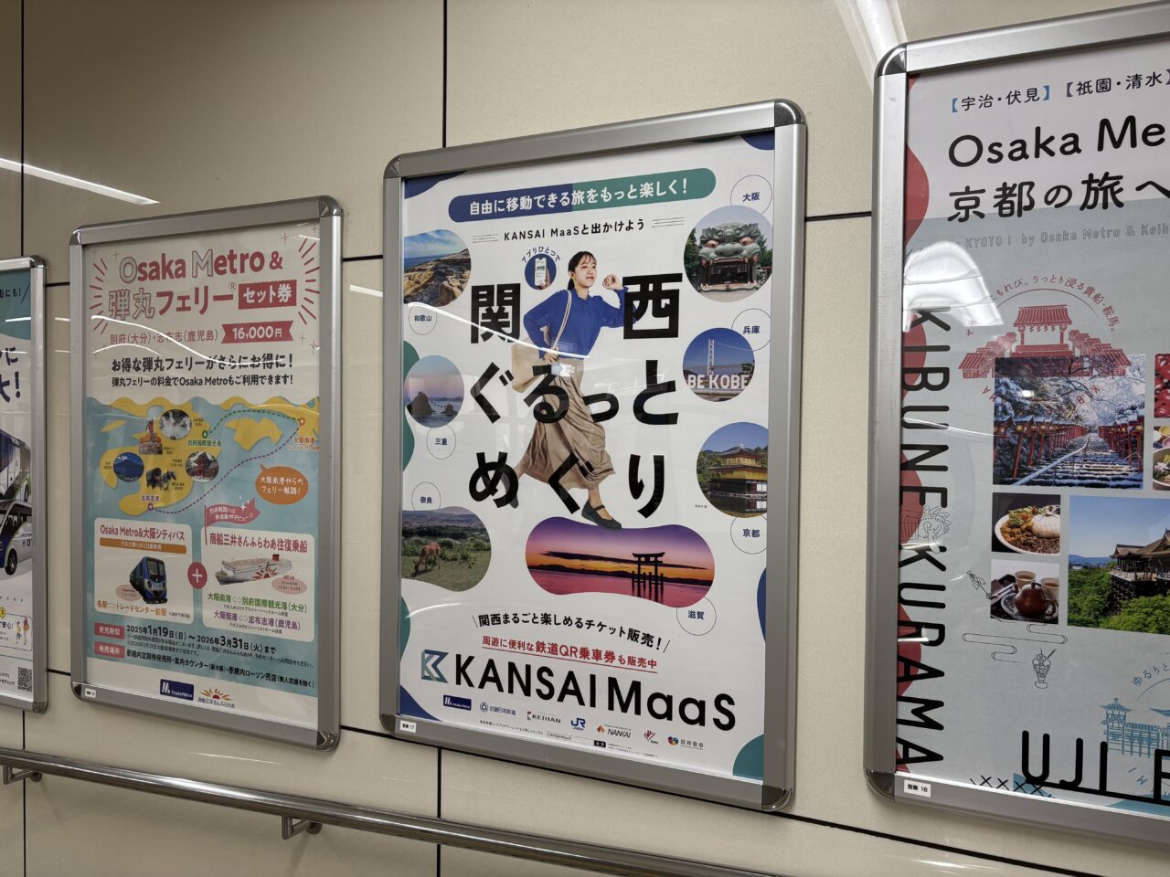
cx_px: 585
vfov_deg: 53.1
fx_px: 879
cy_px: 438
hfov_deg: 67.3
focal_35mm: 26
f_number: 1.6
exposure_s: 1/60
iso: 80
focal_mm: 5.96
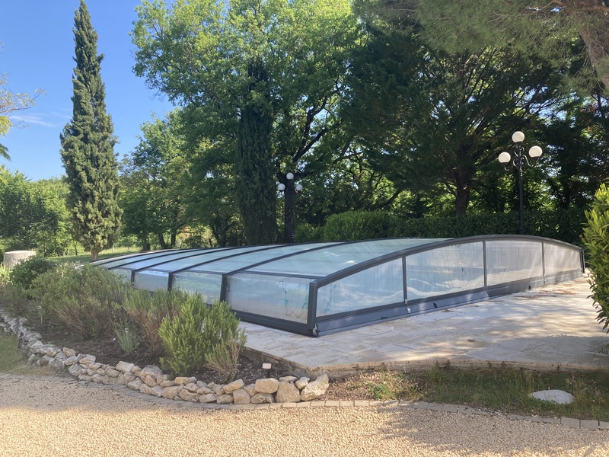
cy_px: 228
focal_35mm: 28
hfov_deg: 63.4
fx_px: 493
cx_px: 304
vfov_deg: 49.7
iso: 20
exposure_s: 1/600
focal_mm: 3.99
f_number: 1.8
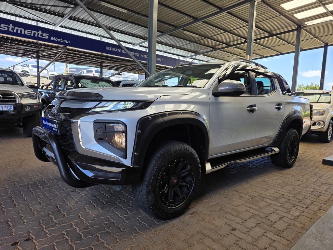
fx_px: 221
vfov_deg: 58.9
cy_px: 125
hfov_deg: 73.9
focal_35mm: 23
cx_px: 166
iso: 20
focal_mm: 6.25
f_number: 1.7
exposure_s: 1/234
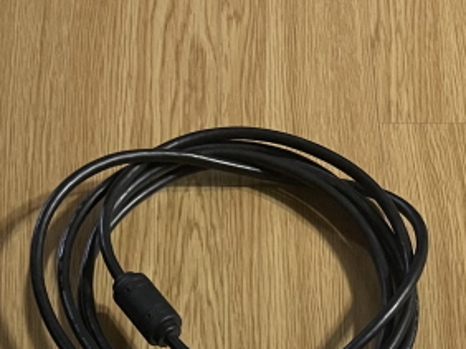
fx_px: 1170
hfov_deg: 22.4
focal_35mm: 87
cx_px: 150
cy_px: 494
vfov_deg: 15.8
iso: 400
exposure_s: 1/60
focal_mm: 5.1
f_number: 1.6
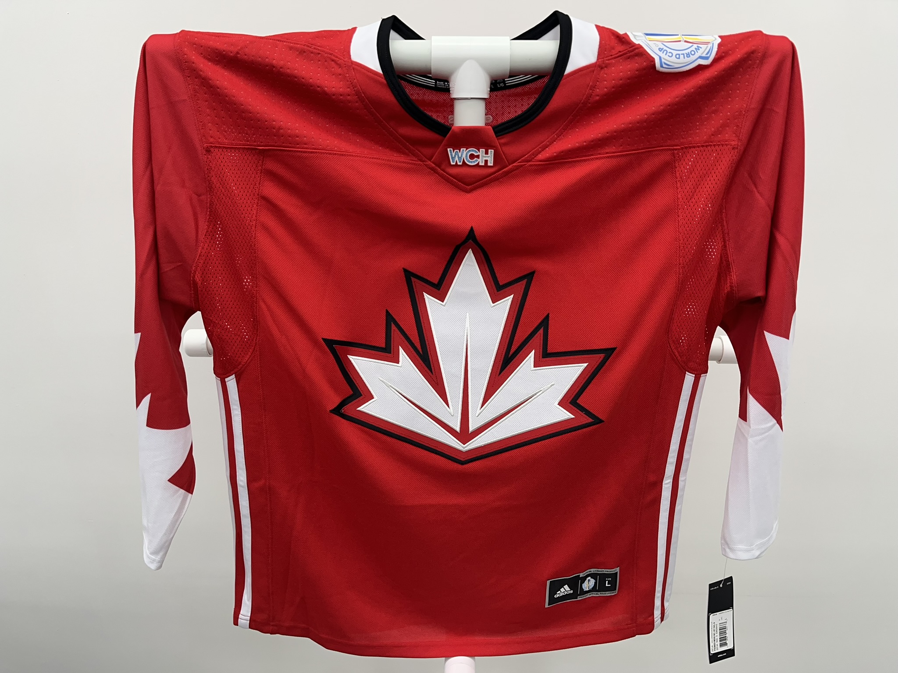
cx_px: 449
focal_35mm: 26
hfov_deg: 67.3
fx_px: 674
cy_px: 336
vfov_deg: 53.1
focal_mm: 5.1
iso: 64
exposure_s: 1/120
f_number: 1.6
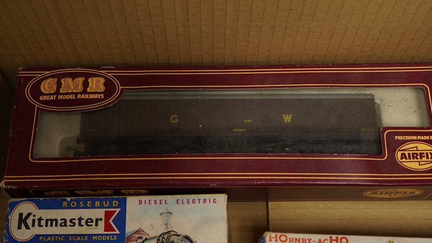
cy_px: 125
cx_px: 215
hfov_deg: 42.9
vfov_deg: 24.9
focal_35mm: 48
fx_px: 550
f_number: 3.5
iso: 1250
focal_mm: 30
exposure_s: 1/160
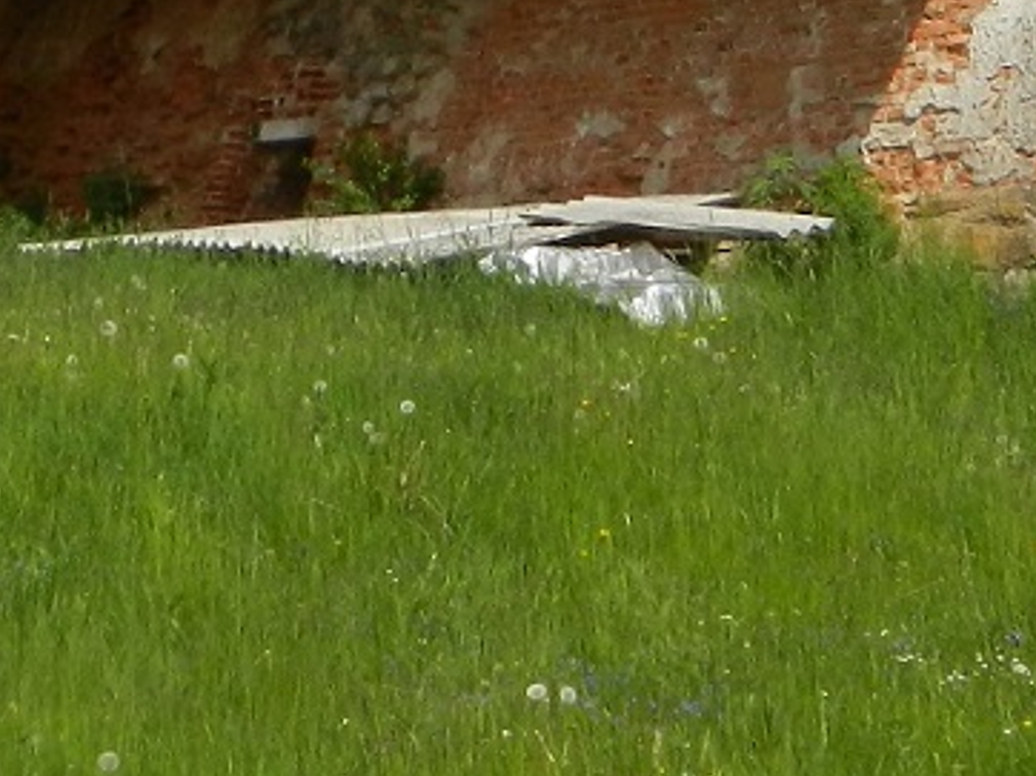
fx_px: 4367
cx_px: 343
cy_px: -839
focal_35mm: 146
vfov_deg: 9.4
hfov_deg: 13.5
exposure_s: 1/2000
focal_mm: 5.9
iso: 160
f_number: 3.8
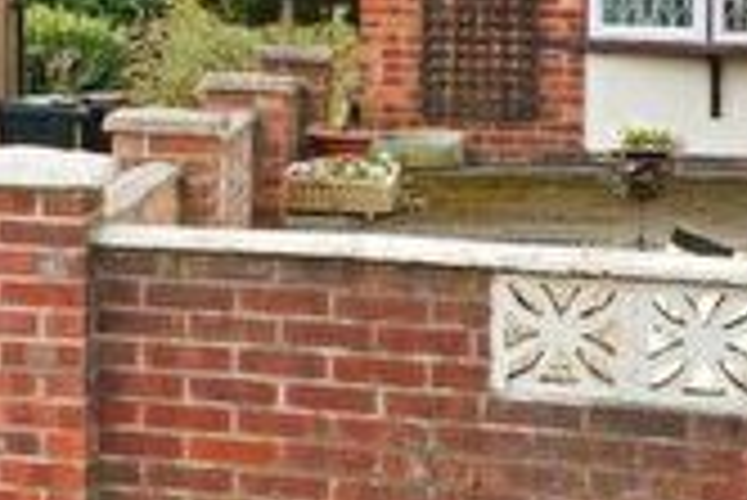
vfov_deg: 10.0
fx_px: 2804
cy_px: -155
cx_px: -774
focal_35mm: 135
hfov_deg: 13.0
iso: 1000
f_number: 11
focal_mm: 32
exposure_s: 1/320
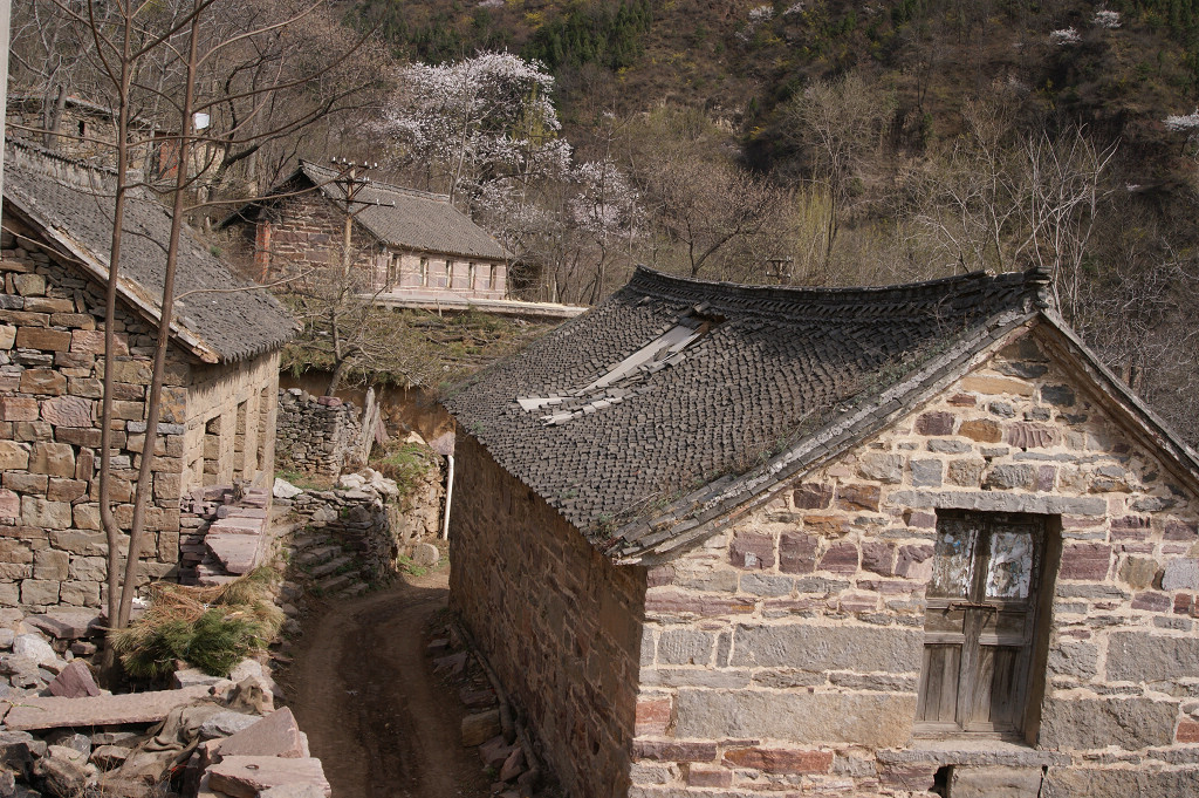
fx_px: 1398
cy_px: 399
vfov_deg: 31.8
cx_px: 600
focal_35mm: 42
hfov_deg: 46.4
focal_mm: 28
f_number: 10
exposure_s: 1/160
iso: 100
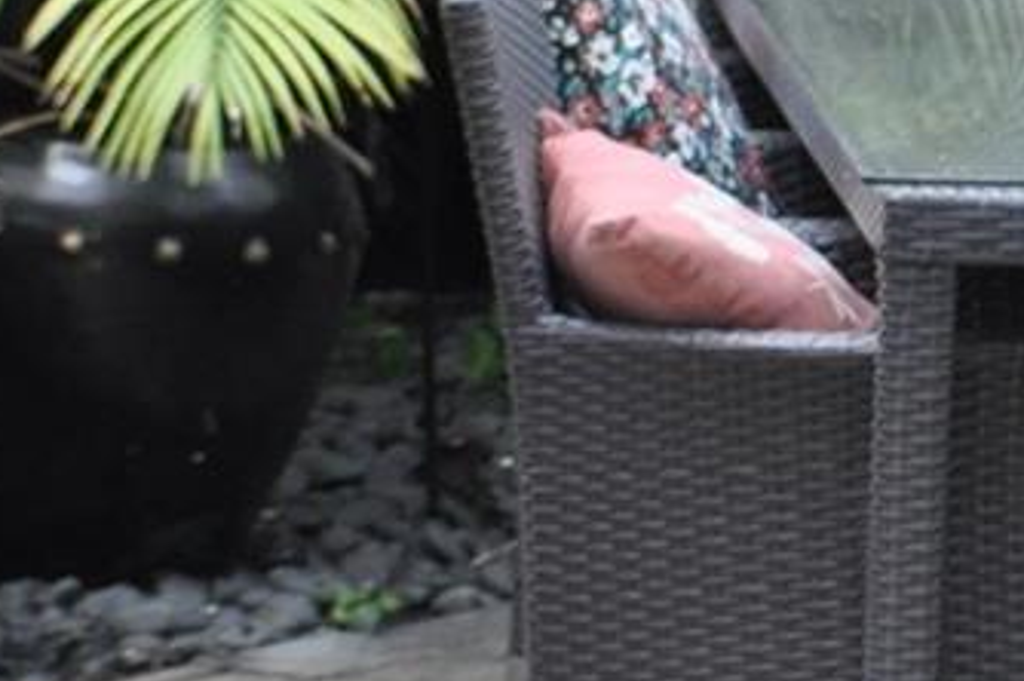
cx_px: 322
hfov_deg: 7.2
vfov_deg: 4.8
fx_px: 8155
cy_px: -6
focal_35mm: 287
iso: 800
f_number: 5.6
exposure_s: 1/125
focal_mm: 40
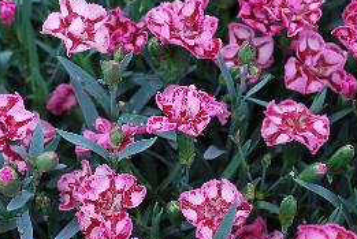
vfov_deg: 13.6
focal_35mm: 101
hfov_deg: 20.1
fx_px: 1003
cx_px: 137
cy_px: 135
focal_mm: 44
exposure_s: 1/100
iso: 200
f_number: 5.3
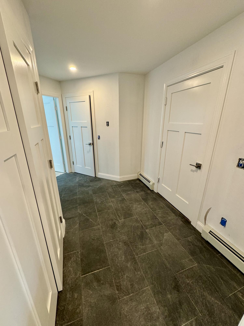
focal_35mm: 14
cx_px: 122
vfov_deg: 102.1
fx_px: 132
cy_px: 163
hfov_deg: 85.7
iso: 200
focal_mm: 2.22
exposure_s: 1/60
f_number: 2.2
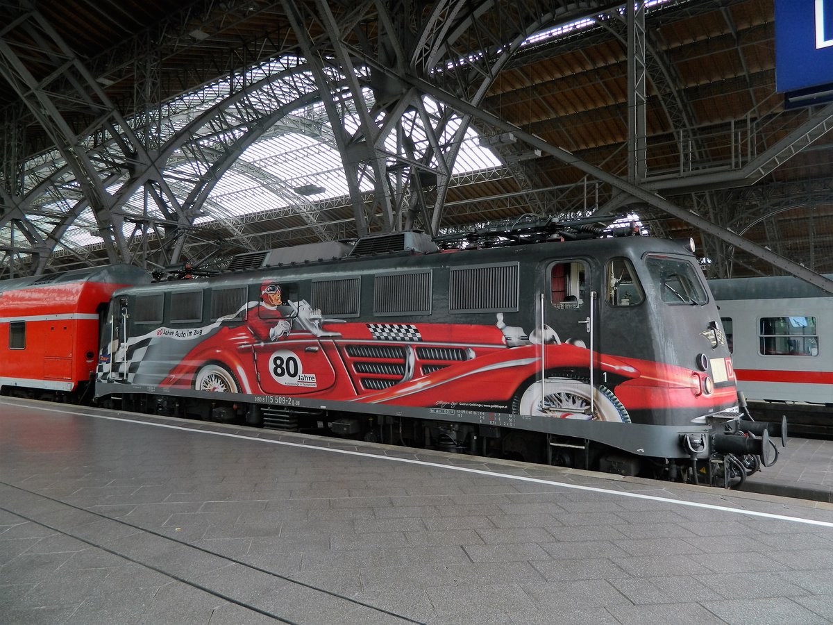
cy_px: 312
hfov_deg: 69.4
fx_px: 602
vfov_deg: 54.9
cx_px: 416
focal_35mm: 25
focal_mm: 4.5
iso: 80
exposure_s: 1/30
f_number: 3.1
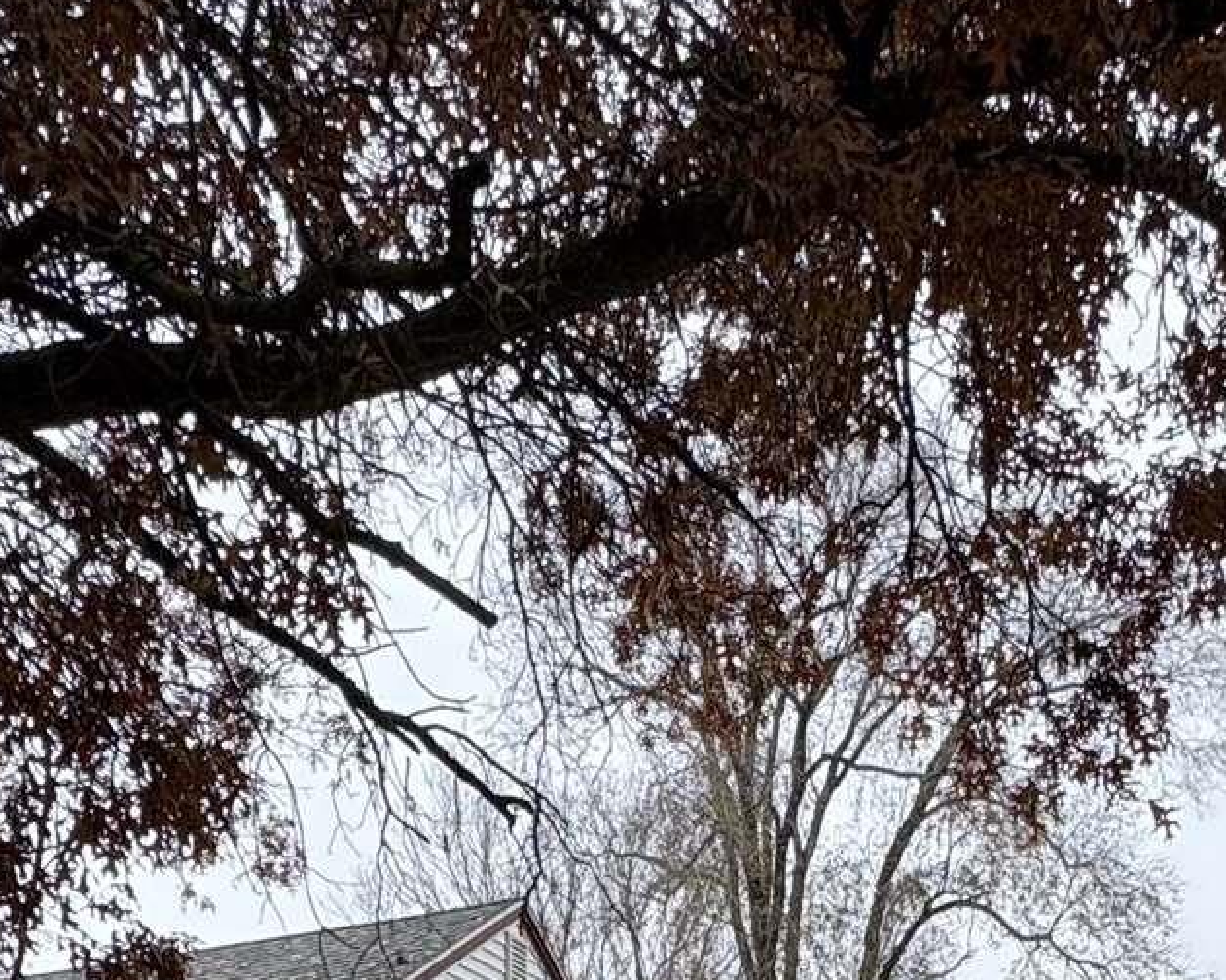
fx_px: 1814
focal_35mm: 50
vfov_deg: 21.0
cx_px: 796
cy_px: 1748
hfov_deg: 37.0
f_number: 2.2
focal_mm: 2.22
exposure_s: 1/160
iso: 50
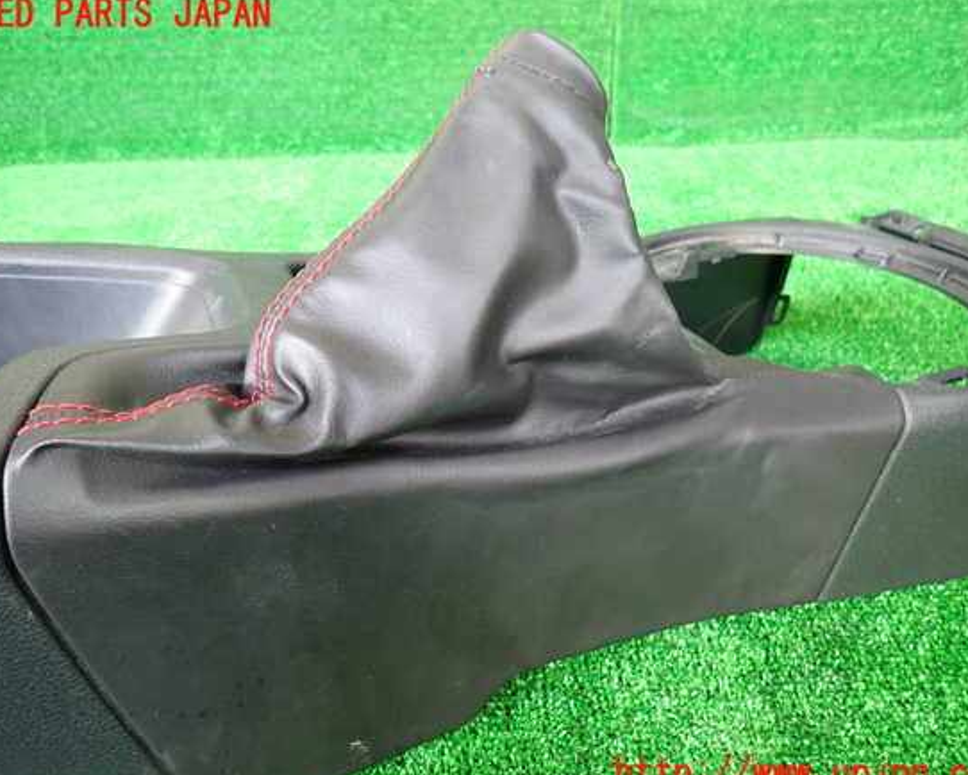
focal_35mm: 27
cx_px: 482
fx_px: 774
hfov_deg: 64.1
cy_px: 395
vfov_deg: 53.2
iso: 200
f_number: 2
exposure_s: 1/50
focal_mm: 4.5
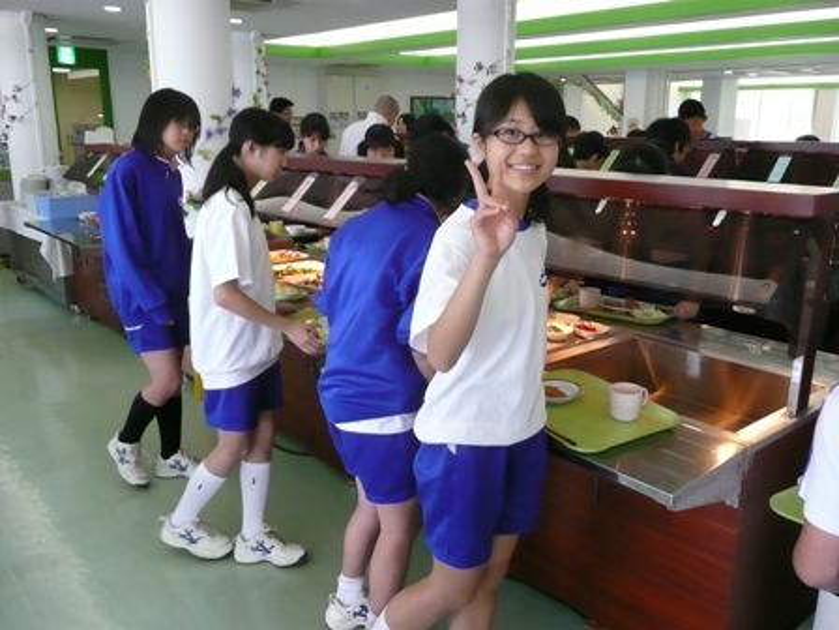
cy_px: 315
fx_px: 776
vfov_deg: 44.2
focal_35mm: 32
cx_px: 420
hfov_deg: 56.8
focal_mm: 5.2
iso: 320
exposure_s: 1/60
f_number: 3.5
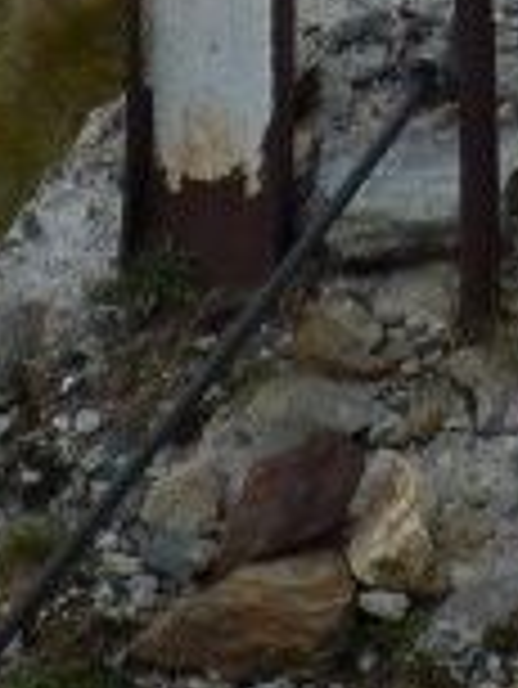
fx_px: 4802
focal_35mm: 241
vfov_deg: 7.2
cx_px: 1090
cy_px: -1439
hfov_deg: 6.0
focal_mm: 6.3
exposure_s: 1/640
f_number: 3.8
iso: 80
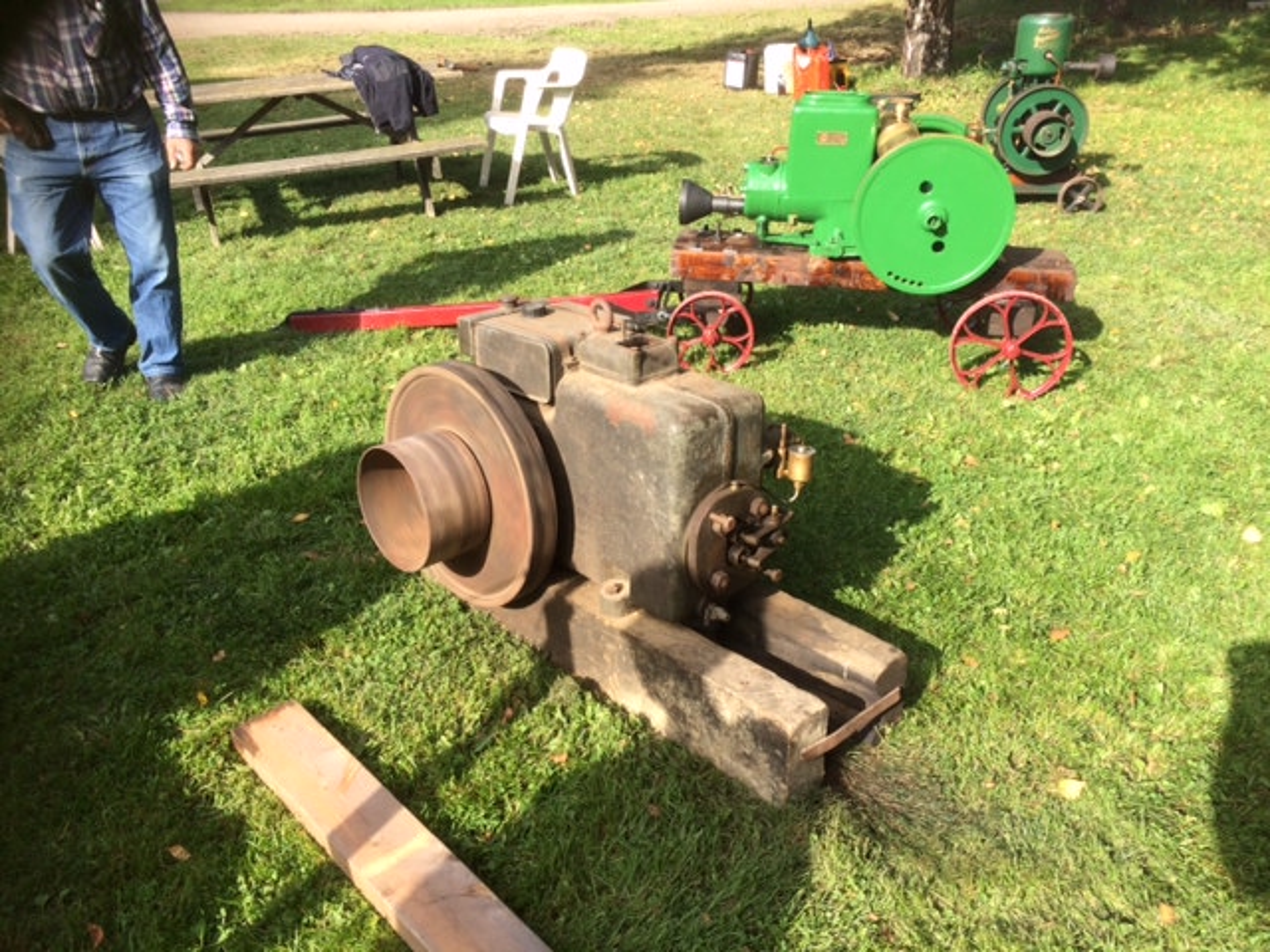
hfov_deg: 60.0
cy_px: 476
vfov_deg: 46.8
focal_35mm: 30
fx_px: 1101
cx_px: 635
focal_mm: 4.12
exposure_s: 1/720
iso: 32
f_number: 2.2
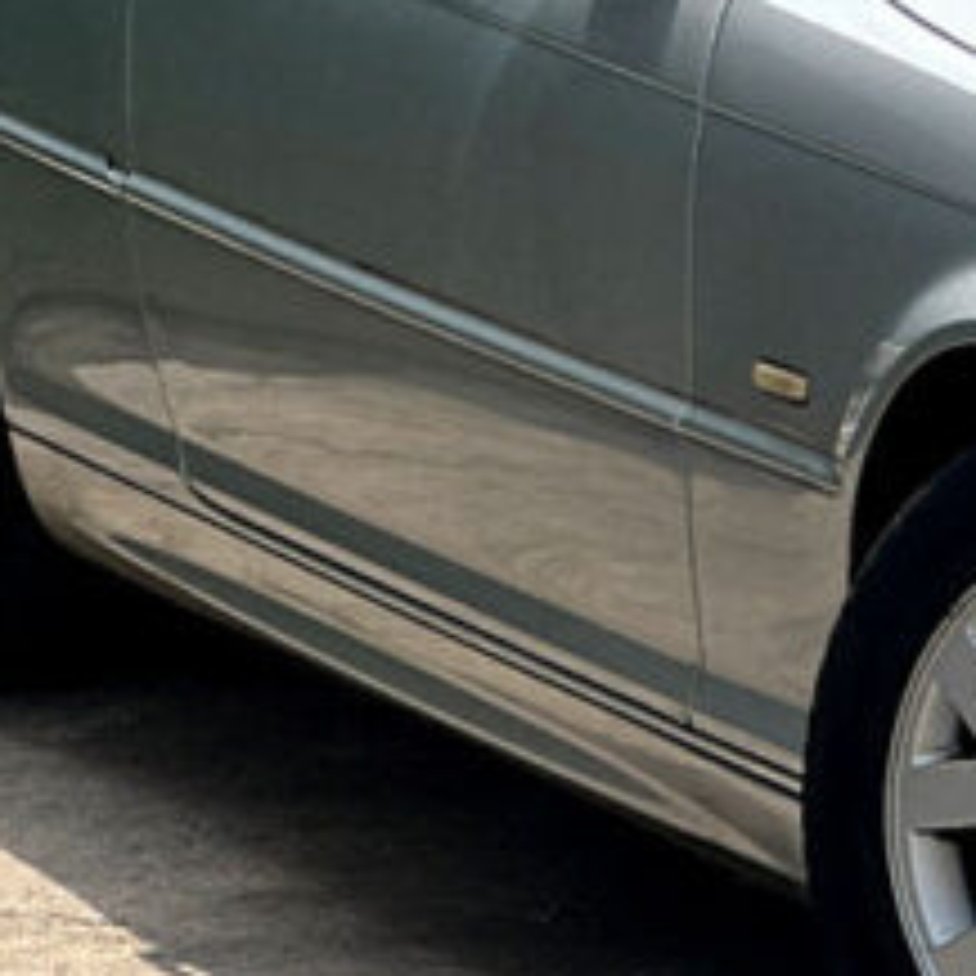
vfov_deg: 7.0
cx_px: 1507
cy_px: 184
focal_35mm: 251
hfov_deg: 6.9
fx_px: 8007
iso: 32
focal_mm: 9
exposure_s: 1/791
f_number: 2.8
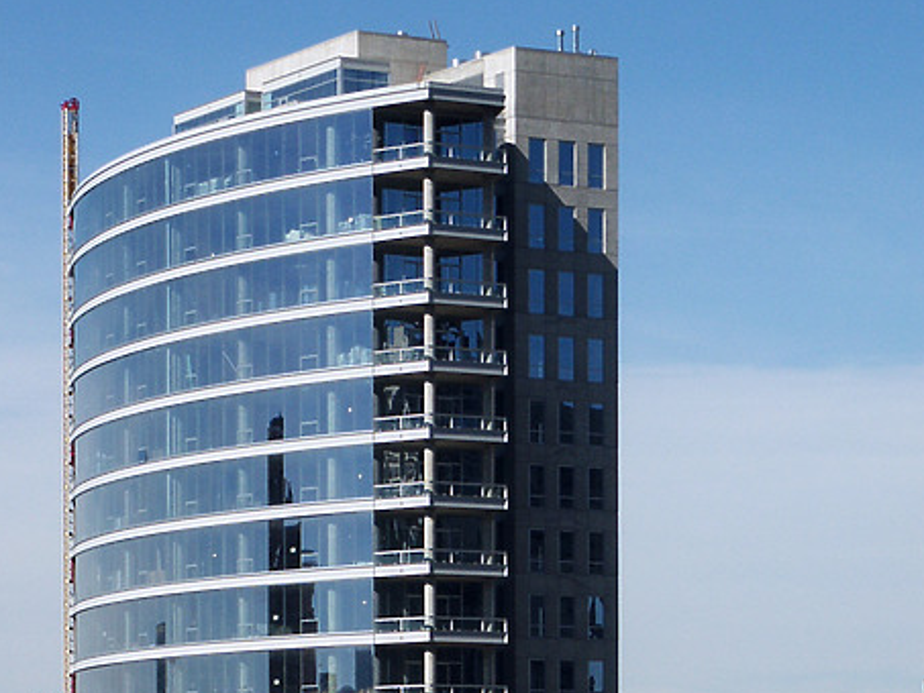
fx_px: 4138
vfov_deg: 9.4
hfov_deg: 12.7
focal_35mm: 155
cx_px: 321
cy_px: 840
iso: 64
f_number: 8
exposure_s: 1/350
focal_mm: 15.53
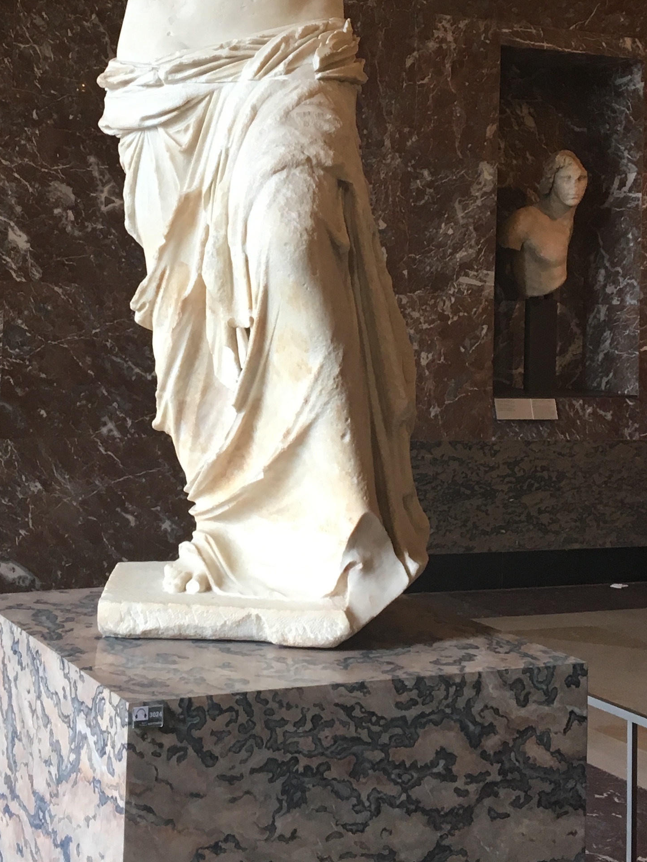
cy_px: 243
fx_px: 1520
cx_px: 251
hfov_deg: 24.0
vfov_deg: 31.3
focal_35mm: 61
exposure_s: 1/33
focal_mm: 4.15
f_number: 2.2
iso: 40
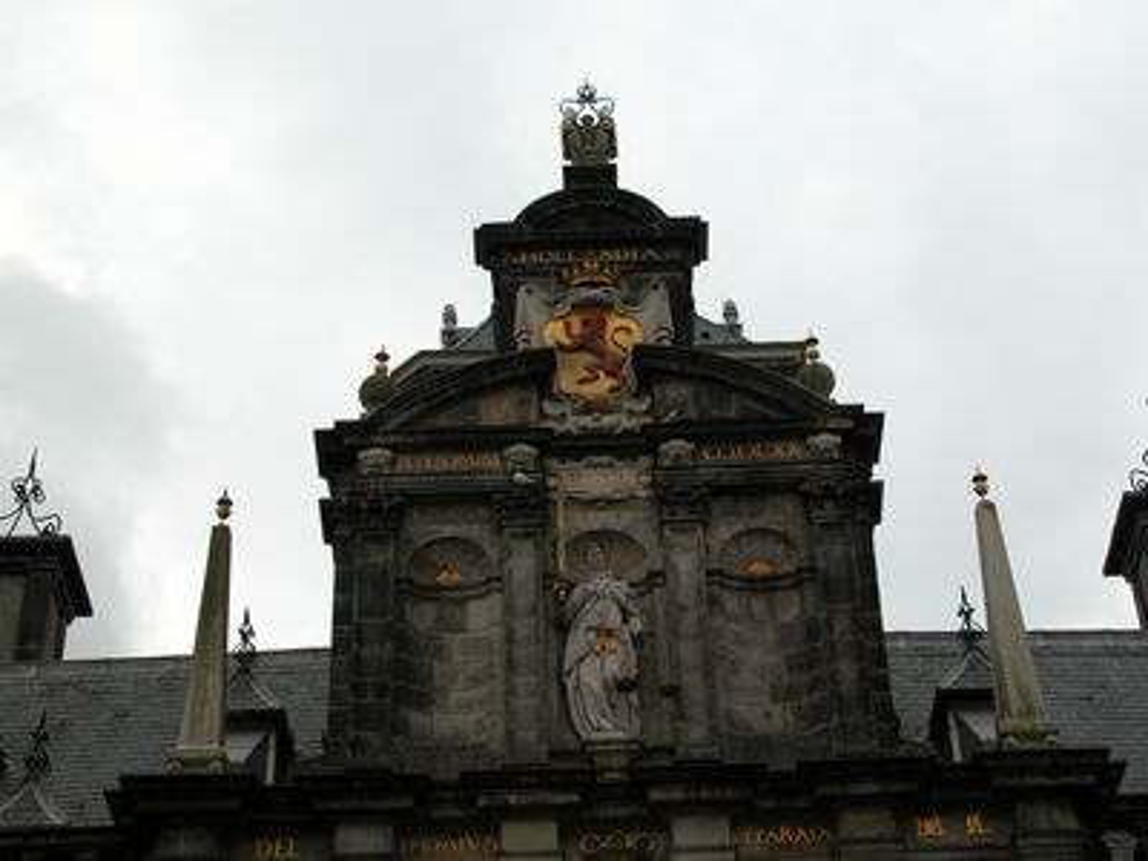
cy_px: 430
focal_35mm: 69
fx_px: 2288
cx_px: 574
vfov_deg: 21.3
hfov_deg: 28.2
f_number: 6.6
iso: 100
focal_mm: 17.8
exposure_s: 1/255
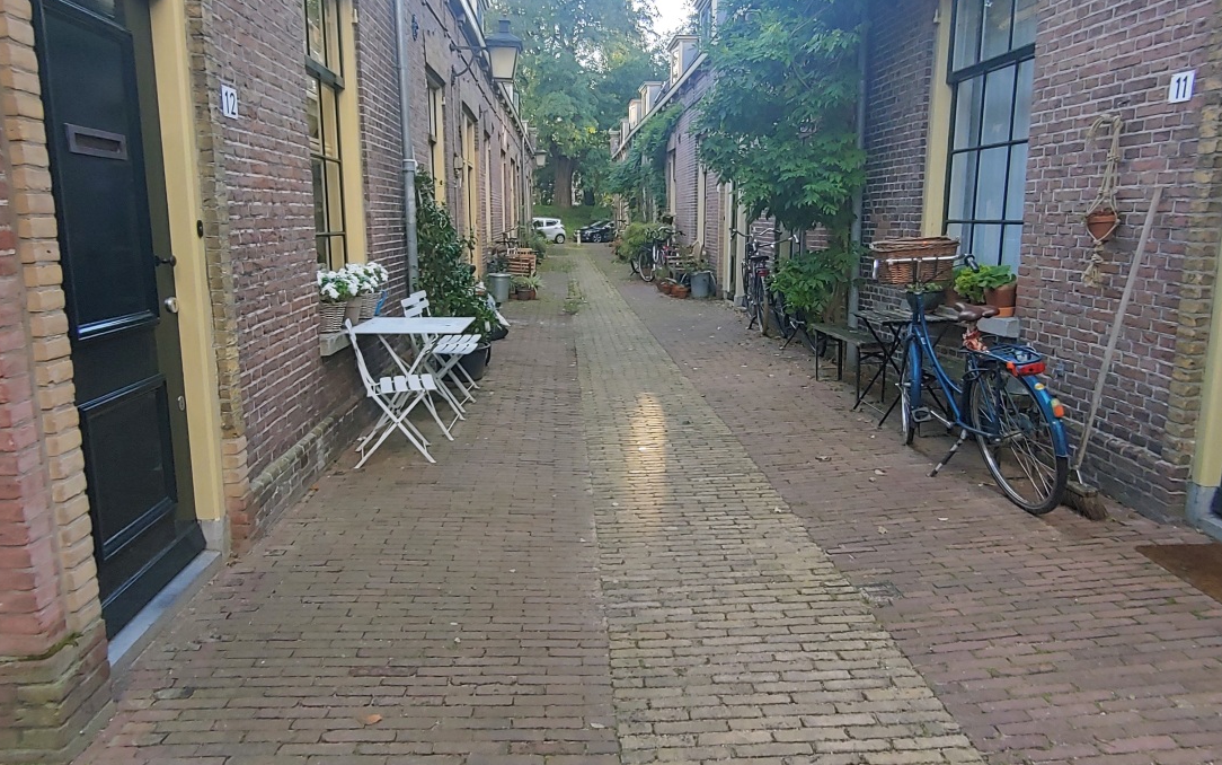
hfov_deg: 79.6
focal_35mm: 22
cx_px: 592
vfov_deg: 55.0
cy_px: 348
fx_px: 733
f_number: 2.4
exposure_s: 1/100
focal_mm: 1.75
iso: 50
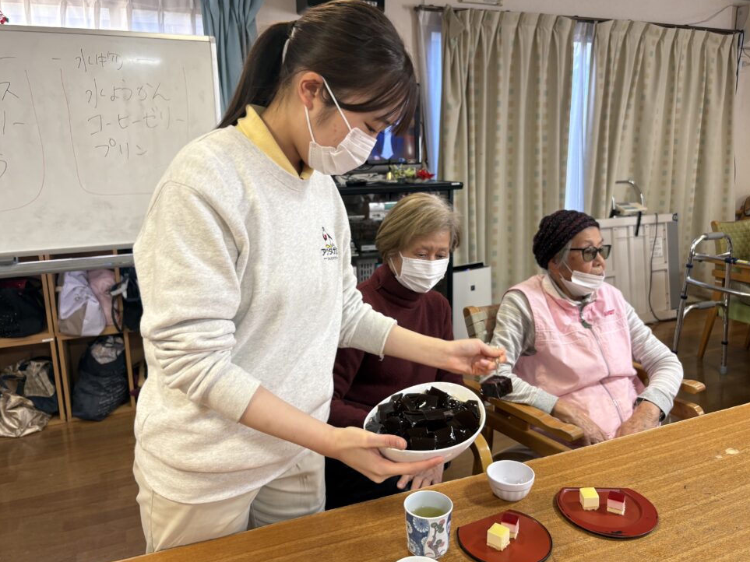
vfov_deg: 51.3
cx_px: 388
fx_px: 585
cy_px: 275
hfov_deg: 65.3
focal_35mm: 27
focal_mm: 5.96
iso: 100
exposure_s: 1/79
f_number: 1.6
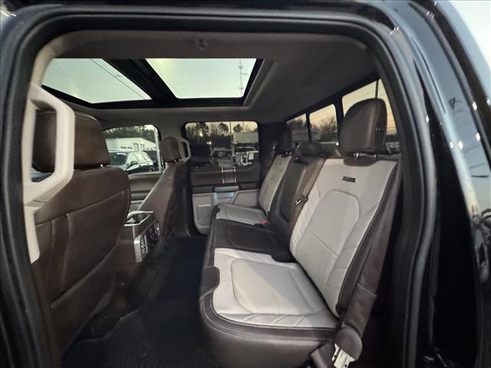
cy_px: 184
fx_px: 199
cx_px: 246
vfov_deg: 85.7
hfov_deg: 102.1
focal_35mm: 14
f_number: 2.2
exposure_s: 1/36
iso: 1600
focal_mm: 2.22
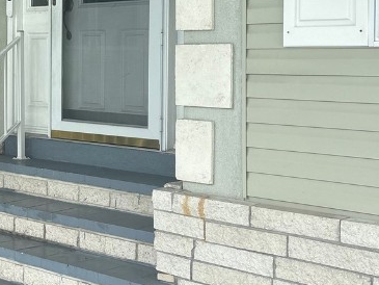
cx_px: -30
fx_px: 800
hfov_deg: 24.9
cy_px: 72
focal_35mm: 73
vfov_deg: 20.0
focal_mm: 5.96
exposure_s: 1/840
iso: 50
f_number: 1.6
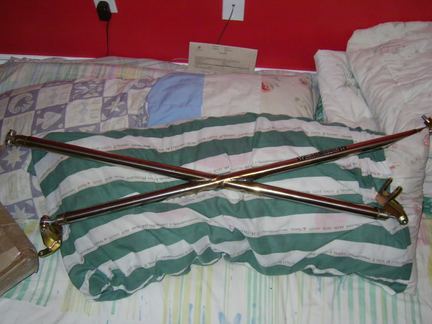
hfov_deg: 51.4
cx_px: 216
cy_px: 162
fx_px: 449
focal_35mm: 36
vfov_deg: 39.7
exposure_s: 1/50
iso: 200
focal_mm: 5.6
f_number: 2.8
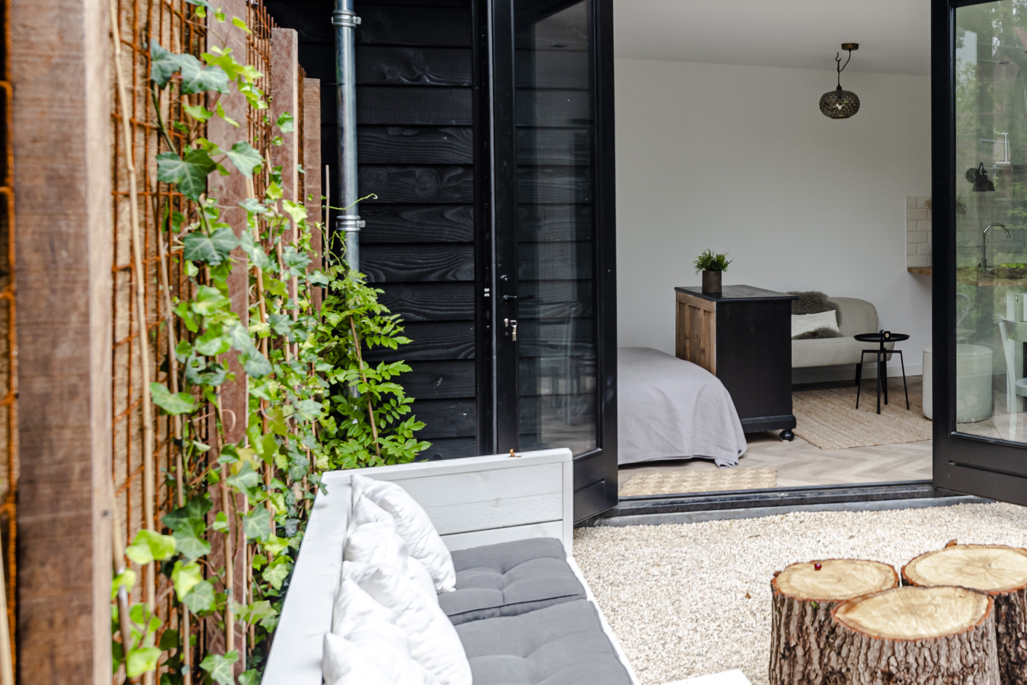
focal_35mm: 37
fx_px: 1056
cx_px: 898
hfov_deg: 47.3
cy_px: 246
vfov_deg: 35.7
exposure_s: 1/60
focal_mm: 18
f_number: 7.1
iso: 100
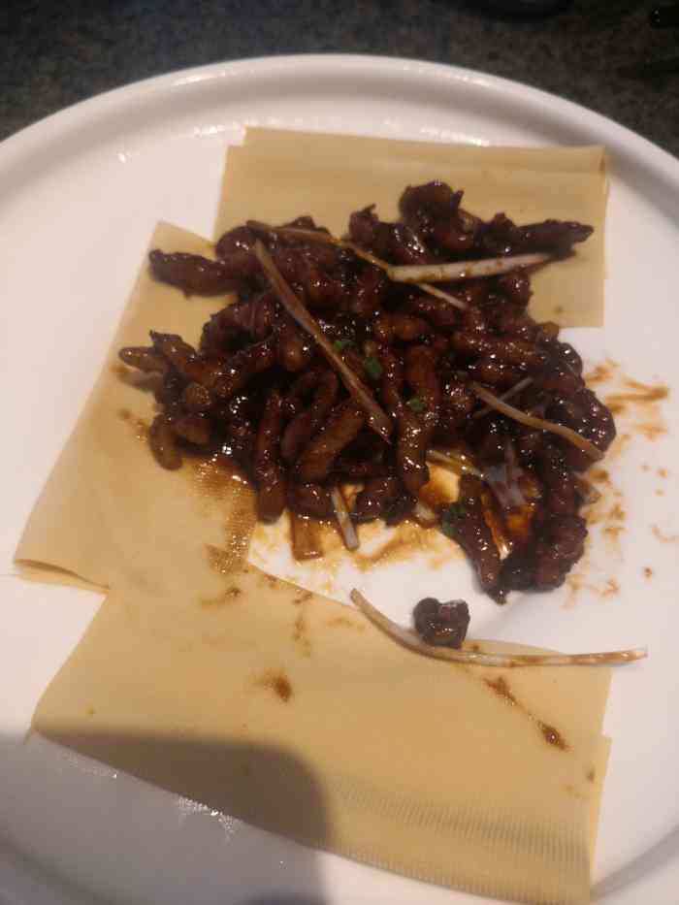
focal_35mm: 27
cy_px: 452
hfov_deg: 51.4
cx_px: 340
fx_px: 706
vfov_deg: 65.3
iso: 50
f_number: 1.6
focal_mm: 3.95
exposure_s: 1/101
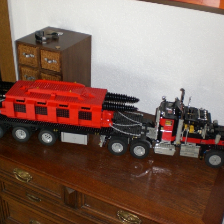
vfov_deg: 37.6
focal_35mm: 45
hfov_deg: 37.6
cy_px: 112
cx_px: 110
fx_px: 329
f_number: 3.1
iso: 200
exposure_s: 1/60
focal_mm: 6.3
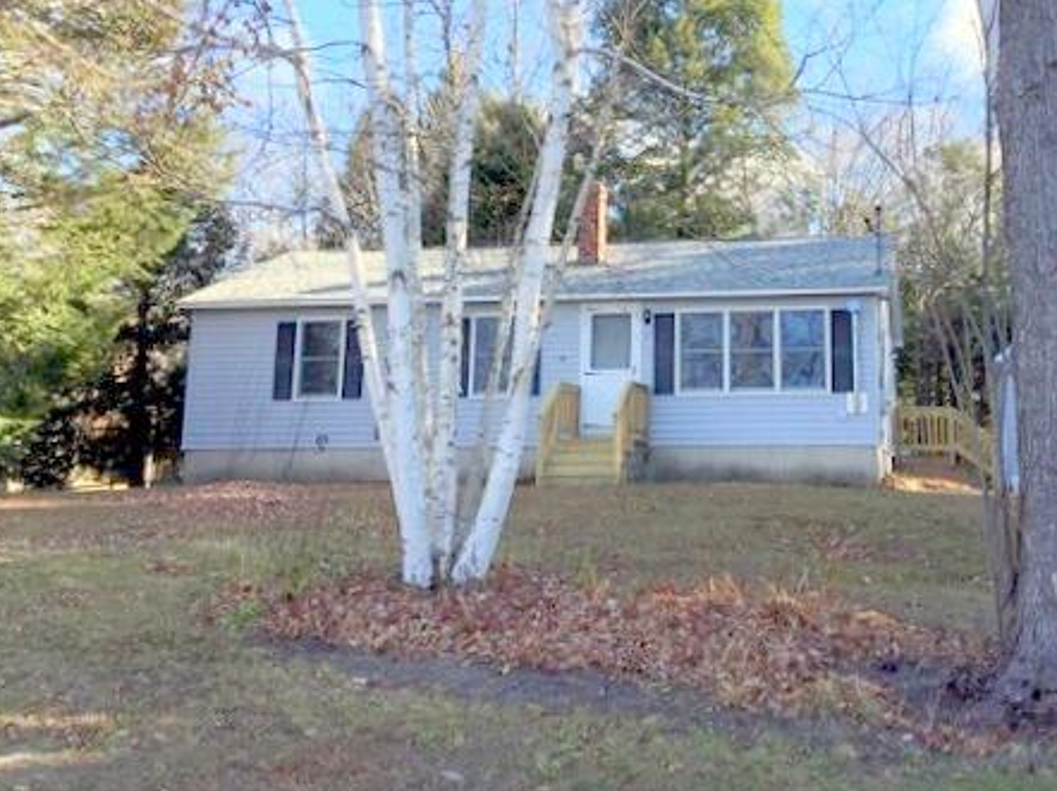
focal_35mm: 42
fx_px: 1282
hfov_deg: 44.1
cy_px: 229
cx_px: 713
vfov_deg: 33.8
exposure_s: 1/651
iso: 25
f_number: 2.2
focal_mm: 4.15
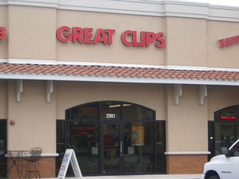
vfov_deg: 13.8
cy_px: 90
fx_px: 739
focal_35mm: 107
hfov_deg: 18.4
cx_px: 120
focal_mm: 17.4
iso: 50
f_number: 4.8
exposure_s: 1/60
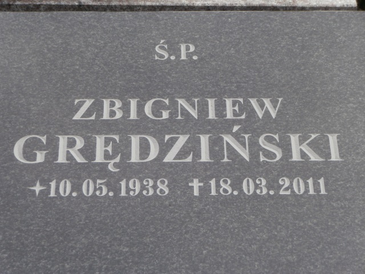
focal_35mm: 86
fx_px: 907
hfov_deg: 22.8
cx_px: 182
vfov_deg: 17.2
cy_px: 137
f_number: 5
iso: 100
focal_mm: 15.16
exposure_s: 1/320
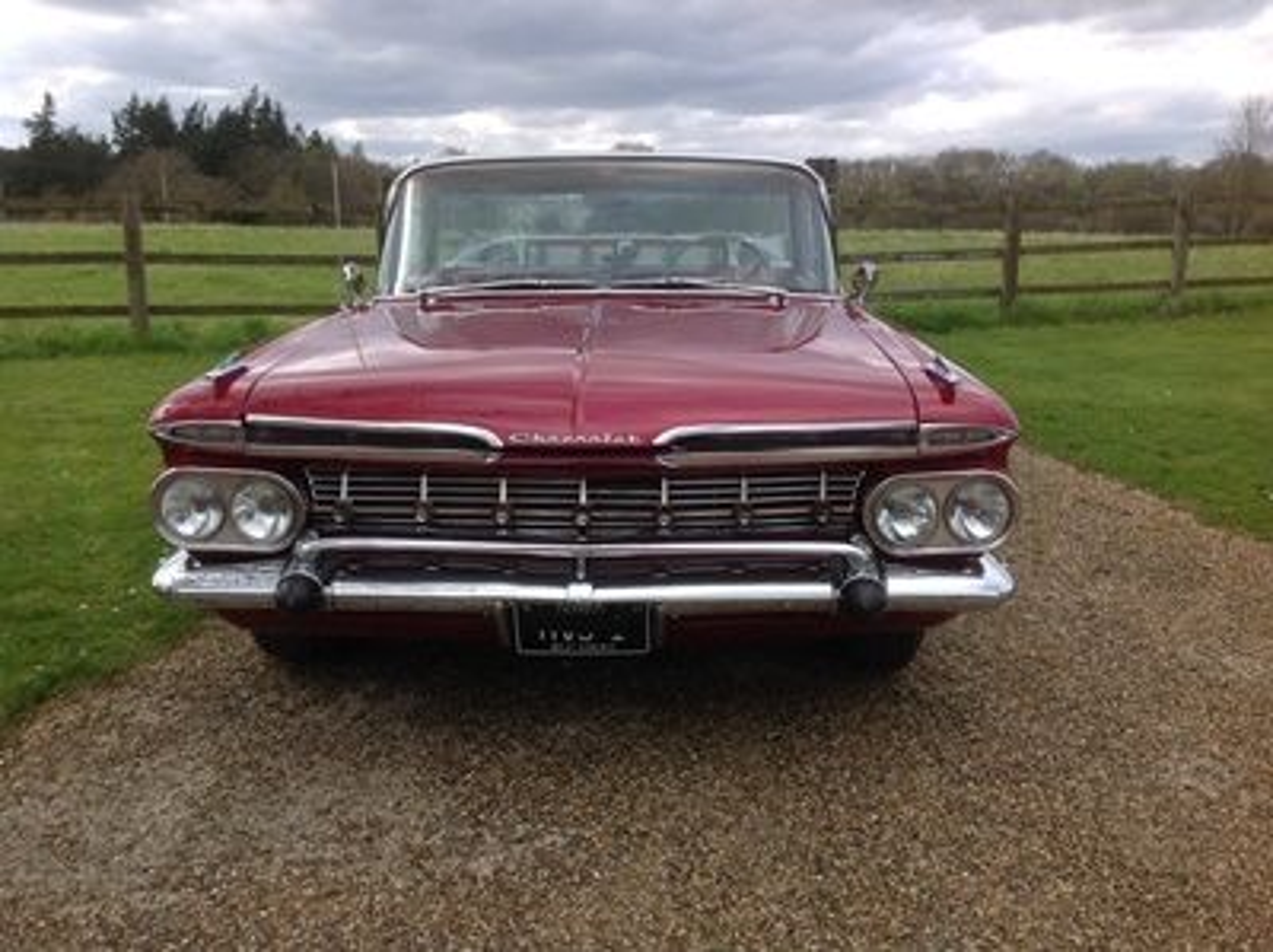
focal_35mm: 35
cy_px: 476
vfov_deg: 40.6
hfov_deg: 52.7
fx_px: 1286
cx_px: 636
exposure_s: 1/593
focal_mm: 4.28
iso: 50
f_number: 2.4
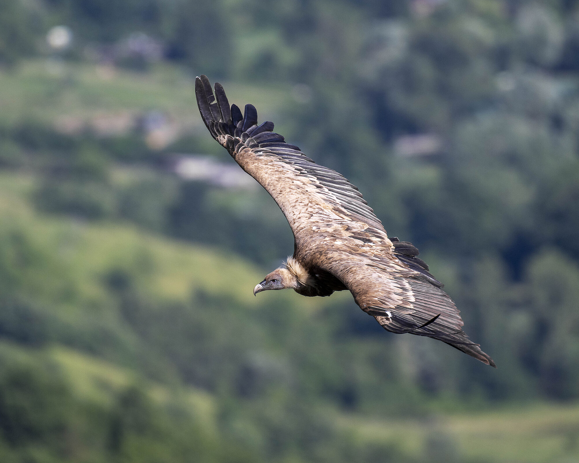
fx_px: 16246
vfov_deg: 1.6
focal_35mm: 948
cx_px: 310
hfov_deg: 2.0
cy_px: 231
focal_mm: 840
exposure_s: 1/2000
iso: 800
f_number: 9
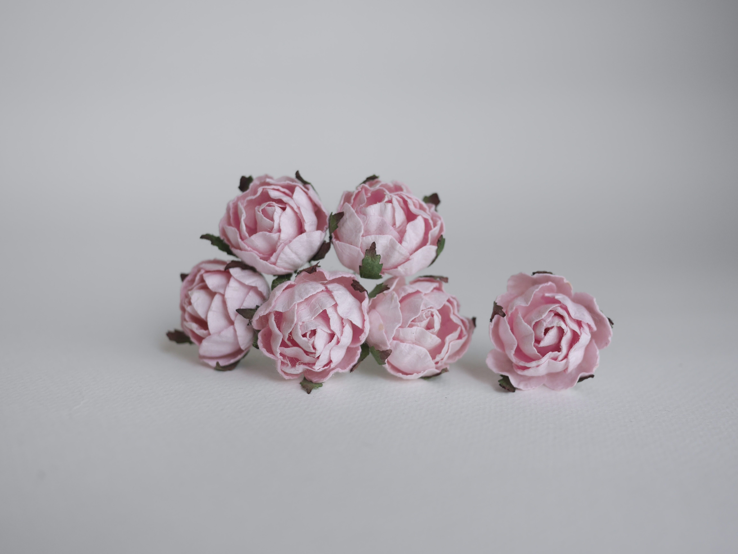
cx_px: 369
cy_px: 277
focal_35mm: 40
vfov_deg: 36.0
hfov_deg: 46.8
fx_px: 853
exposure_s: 1/200
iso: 200
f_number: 2.5
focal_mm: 20
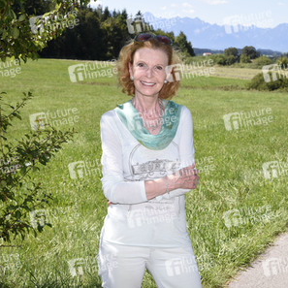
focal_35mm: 80
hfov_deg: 21.6
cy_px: 144
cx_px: 164
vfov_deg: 21.7
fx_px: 753
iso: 250
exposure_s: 1/160
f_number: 11
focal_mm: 62
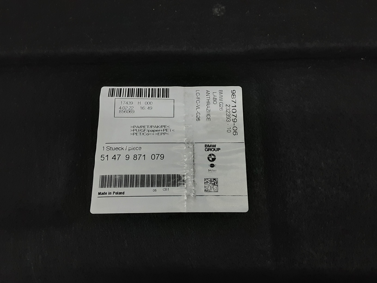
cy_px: 142
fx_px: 294
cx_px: 188
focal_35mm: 27
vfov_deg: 51.4
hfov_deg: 65.3
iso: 125
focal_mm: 2.91
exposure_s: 1/50
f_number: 1.9
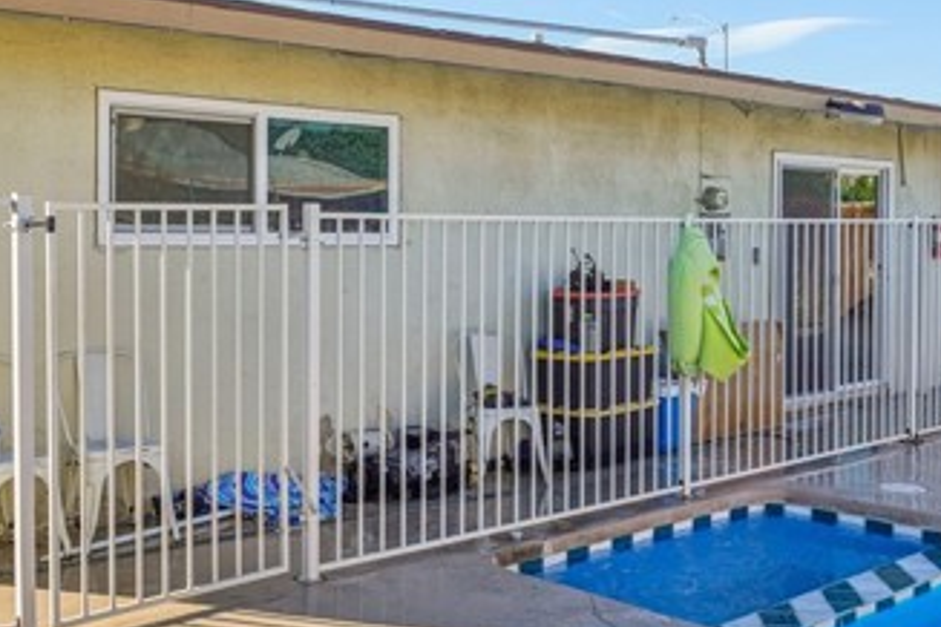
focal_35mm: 45
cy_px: 239
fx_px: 1176
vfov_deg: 29.8
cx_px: 478
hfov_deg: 43.6
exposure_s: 1/160
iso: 100
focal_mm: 23
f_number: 8
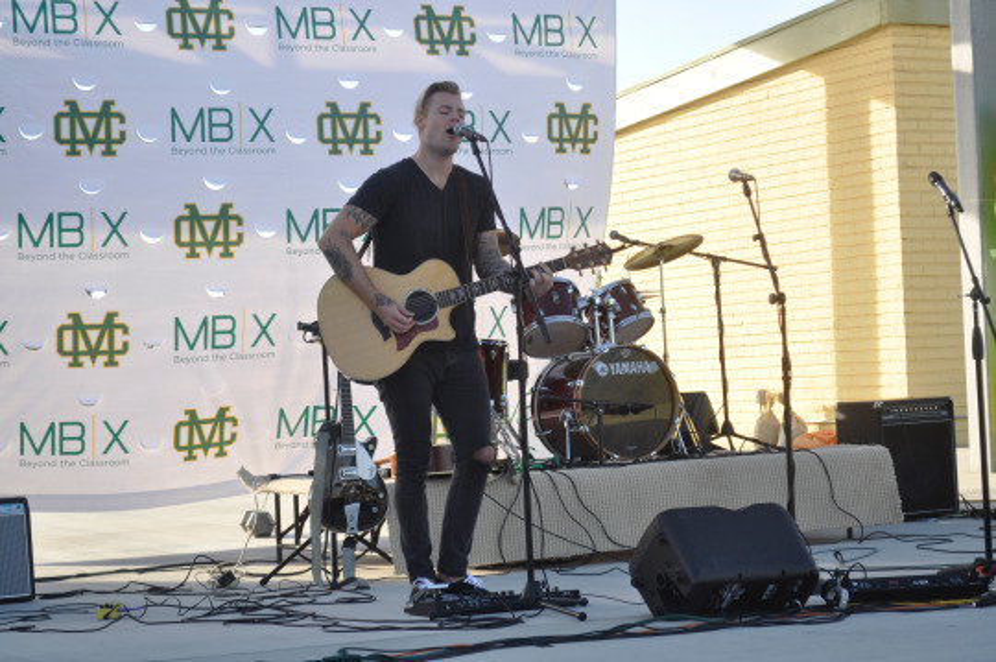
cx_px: 498
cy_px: 331
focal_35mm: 82
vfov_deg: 16.5
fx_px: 2280
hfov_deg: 24.6
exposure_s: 1/200
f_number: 7.1
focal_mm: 55
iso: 200
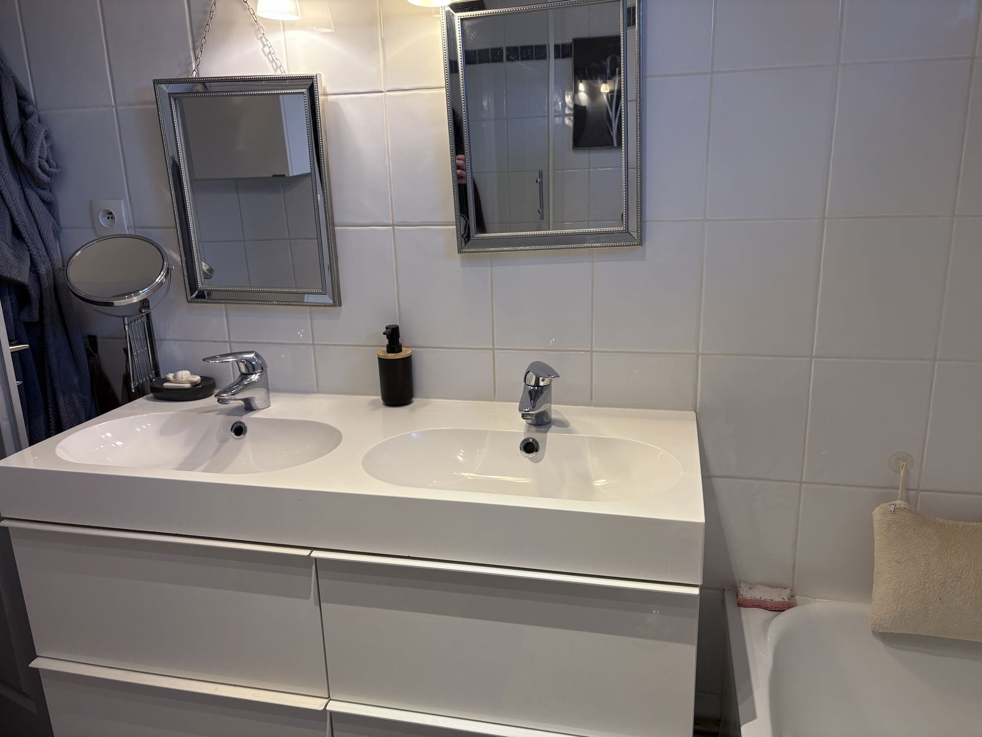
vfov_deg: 53.1
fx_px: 738
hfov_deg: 67.3
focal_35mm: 26
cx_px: 491
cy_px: 368
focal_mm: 5.96
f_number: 1.6
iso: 100
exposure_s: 1/50
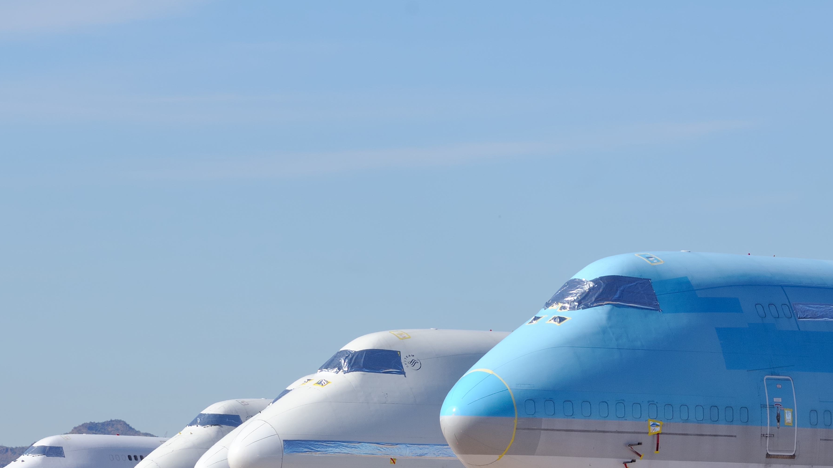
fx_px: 5831
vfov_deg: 4.6
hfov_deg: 8.2
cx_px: 376
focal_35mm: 264
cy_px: 330
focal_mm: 140
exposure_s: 1/1250
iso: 200
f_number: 6.3
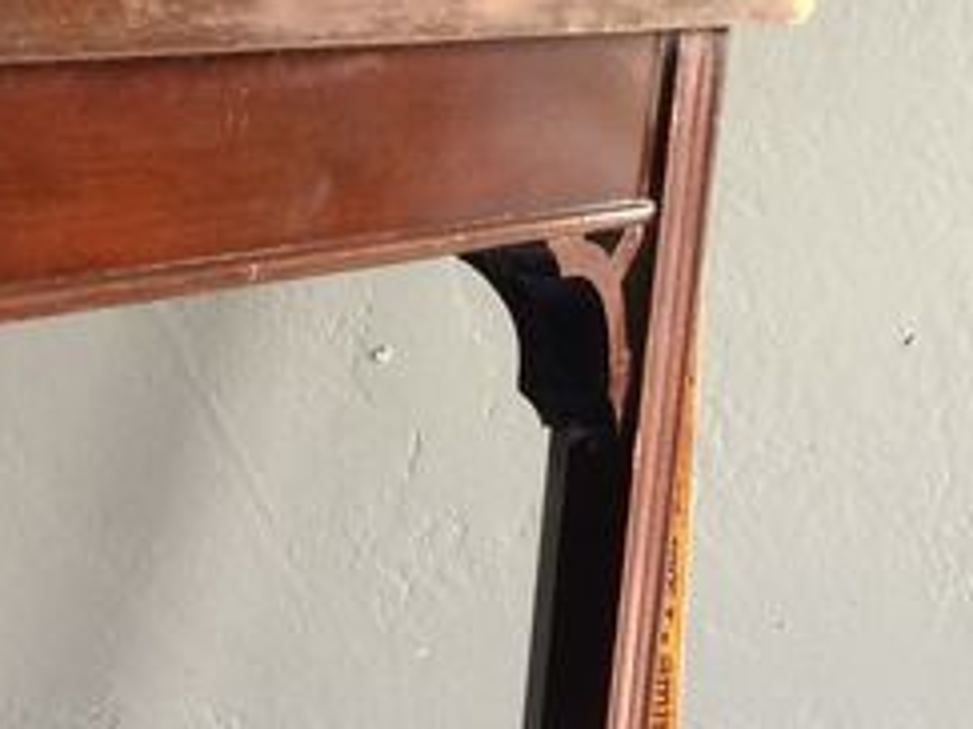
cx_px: -288
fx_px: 3118
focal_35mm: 111
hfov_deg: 16.7
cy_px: 1152
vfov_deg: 12.5
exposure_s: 1/30
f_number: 2.2
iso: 64
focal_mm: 4.12
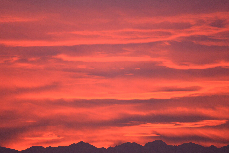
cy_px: 76
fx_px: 1909
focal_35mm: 300
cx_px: 114
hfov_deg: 6.9
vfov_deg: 4.6
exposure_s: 1/200
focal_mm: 300
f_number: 5.6
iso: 3200
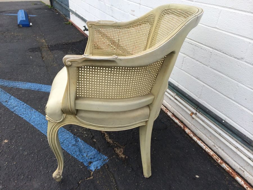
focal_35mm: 30
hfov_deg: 60.0
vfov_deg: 46.8
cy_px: 95
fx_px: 219
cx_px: 126
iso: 32
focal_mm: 4.12
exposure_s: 1/1172
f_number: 2.2
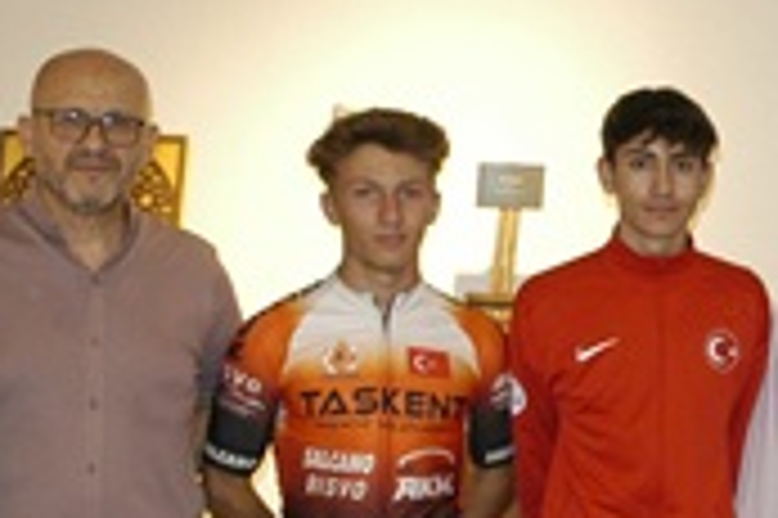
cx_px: 1174
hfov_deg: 17.0
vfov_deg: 12.4
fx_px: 2353
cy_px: 484
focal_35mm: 109
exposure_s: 1/60
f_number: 5
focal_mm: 18
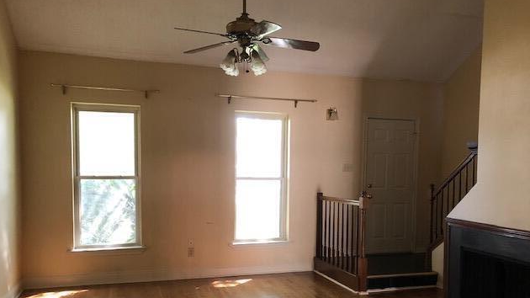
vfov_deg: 37.5
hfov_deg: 62.6
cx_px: 262
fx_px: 436
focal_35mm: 31
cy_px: 191
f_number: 1.8
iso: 80
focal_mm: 3.99
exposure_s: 1/15
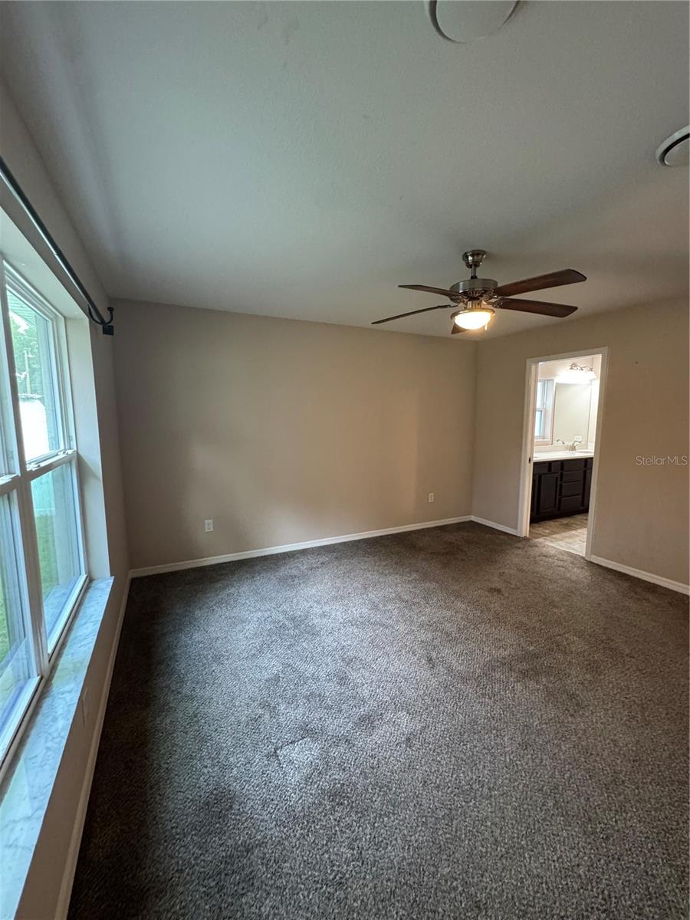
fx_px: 372
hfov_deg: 85.7
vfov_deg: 102.1
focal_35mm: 14
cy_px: 460
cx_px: 345
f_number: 2.2
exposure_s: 1/60
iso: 640
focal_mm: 2.22
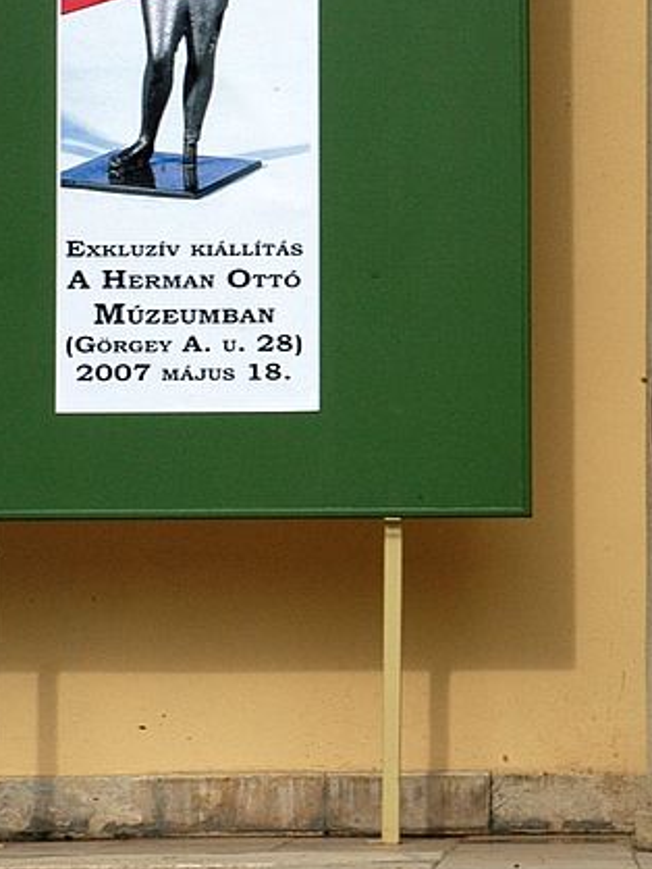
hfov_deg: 11.0
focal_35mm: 134
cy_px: 343
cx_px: 597
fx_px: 3362
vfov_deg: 14.7
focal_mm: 38
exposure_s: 1/90
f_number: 20
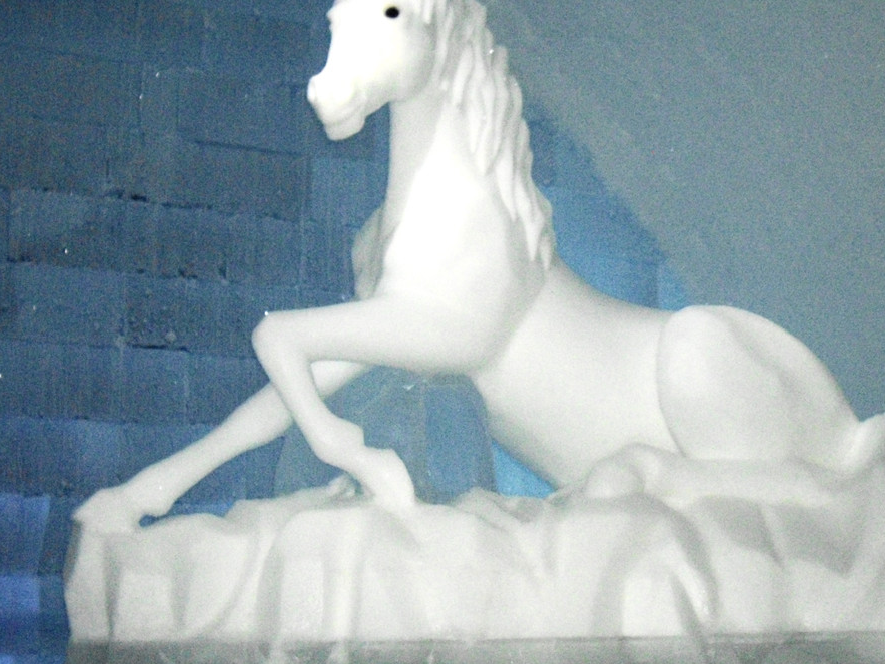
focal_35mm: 55
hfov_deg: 34.8
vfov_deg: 26.6
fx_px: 1406
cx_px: 550
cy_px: 320
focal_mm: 7.9
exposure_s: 1/40
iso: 800
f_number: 2.8
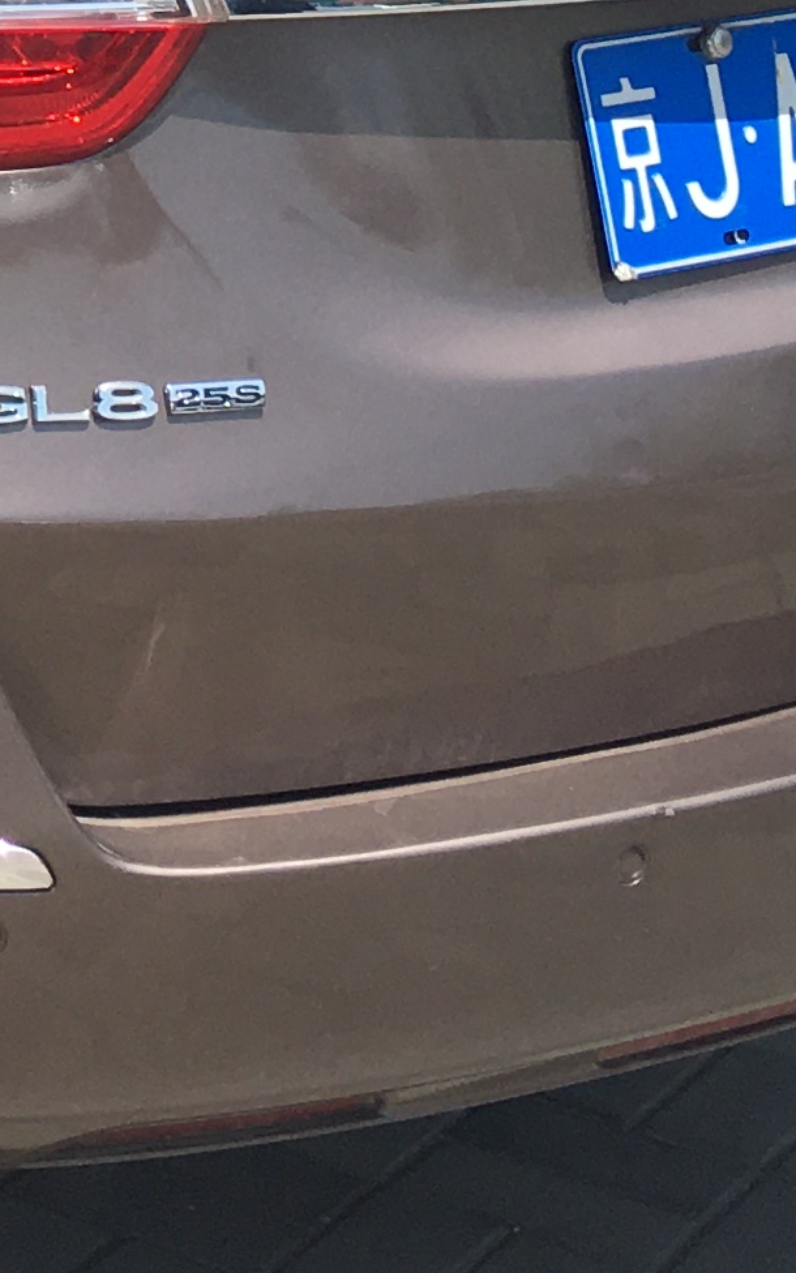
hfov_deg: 9.5
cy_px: -535
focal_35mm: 127
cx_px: -874
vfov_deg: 15.4
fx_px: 4408
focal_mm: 4.15
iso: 25
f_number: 2.2
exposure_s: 1/938
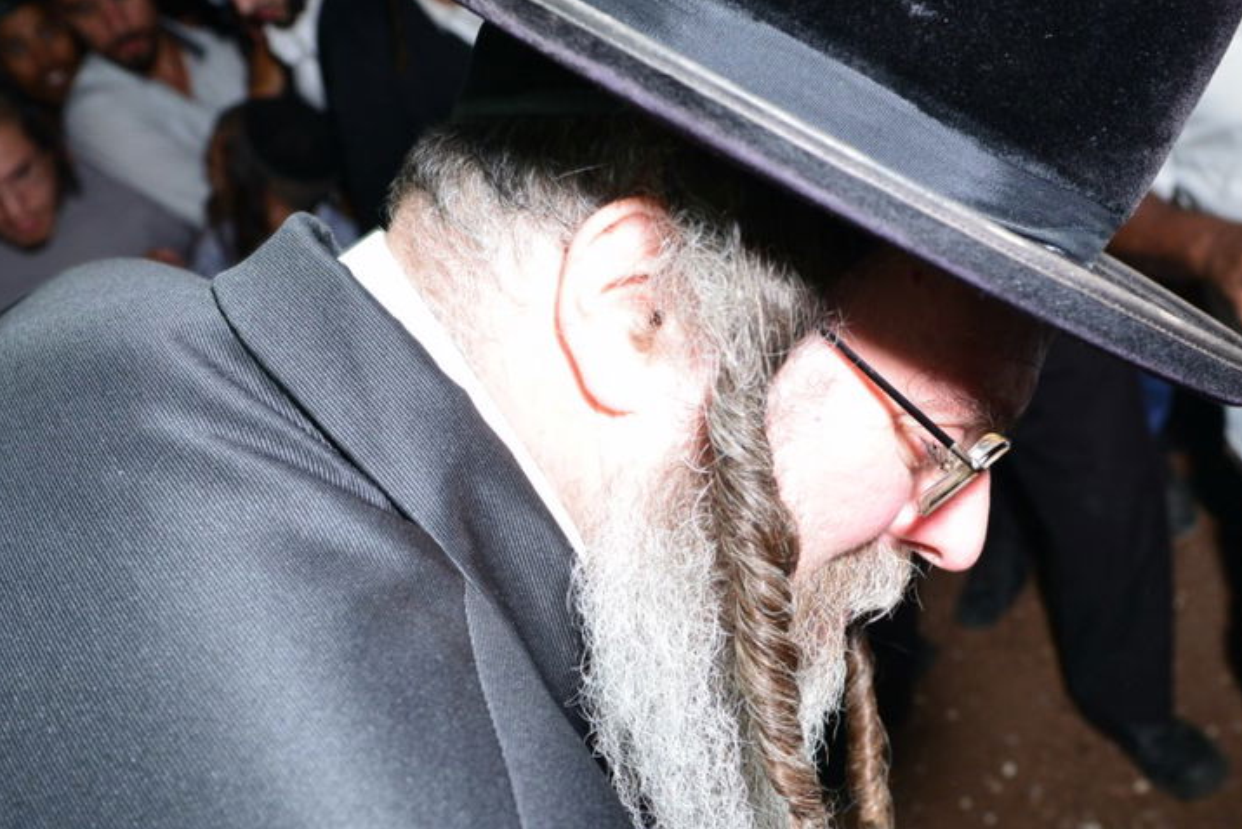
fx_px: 1622
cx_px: 705
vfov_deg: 28.6
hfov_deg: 41.8
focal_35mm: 47
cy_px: 461
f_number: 5
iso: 1000
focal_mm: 24
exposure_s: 1/125
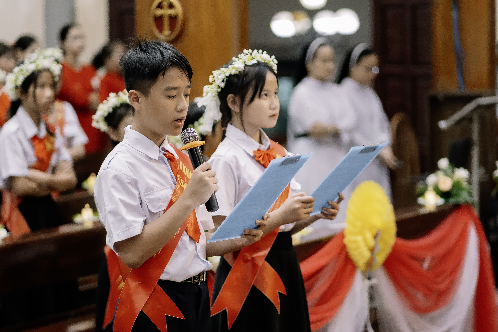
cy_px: 166
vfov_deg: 10.8
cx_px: 249
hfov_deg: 16.1
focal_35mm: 127
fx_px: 1757
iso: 2000
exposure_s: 1/160
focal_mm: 85
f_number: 1.8
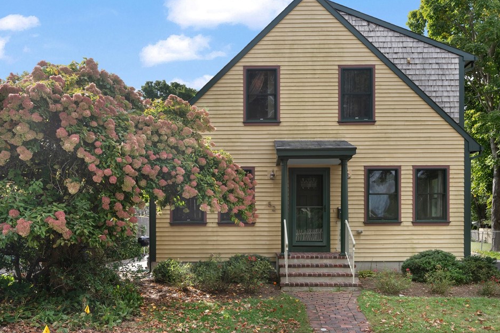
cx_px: 260
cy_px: 148
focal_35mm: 29
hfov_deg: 63.7
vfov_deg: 44.8
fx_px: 403
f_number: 7.1
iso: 250
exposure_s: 1/80
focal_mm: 25
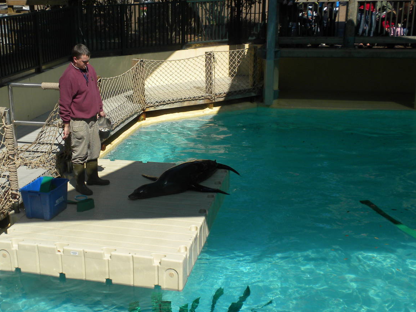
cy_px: 160
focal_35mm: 51
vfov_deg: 28.6
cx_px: 145
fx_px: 613
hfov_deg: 37.2
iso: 64
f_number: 10
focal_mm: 6.6
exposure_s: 1/150
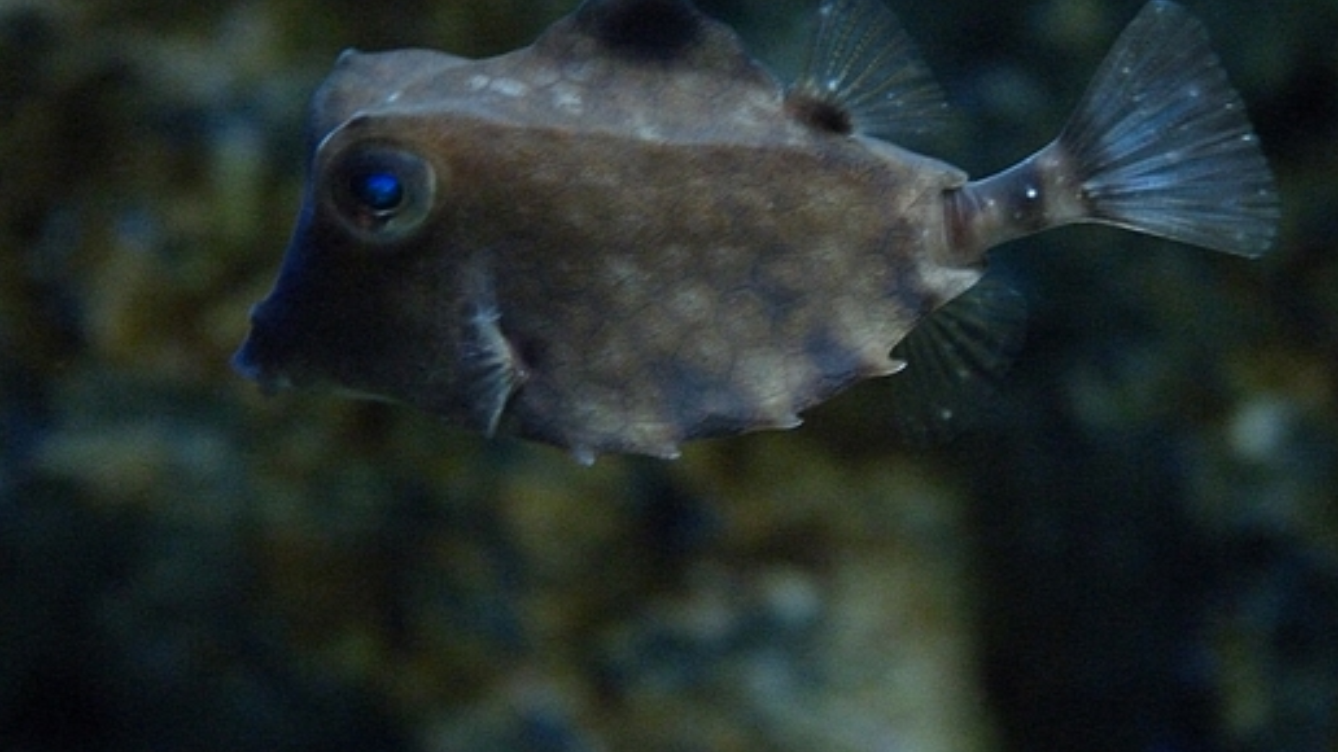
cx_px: 672
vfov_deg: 8.4
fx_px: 5143
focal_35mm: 145
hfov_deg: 14.8
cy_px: 306
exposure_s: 1/30
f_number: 3.6
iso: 800
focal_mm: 23.8
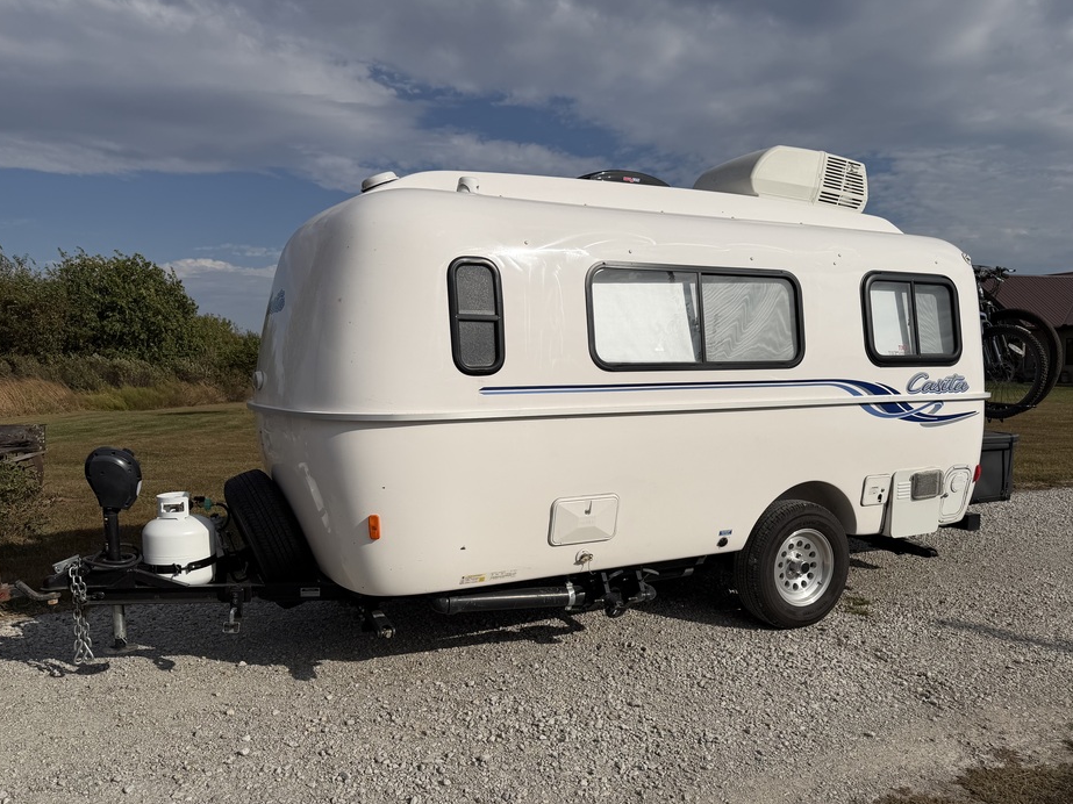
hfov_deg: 67.3
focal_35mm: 26
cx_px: 550
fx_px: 806
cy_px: 432
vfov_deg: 53.0
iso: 80
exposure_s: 1/22727
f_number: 1.78
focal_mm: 6.76
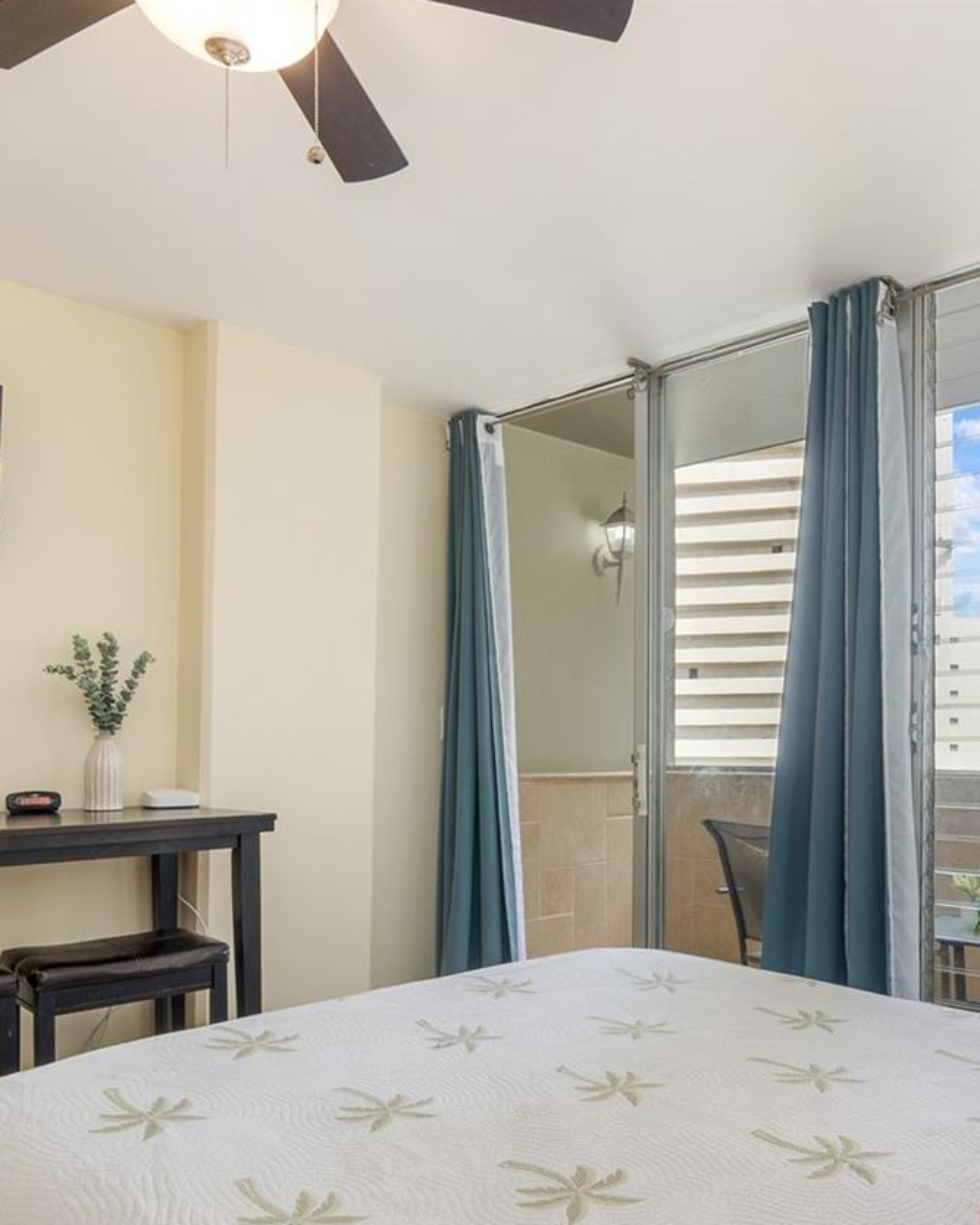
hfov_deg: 52.2
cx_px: 652
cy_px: 774
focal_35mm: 27
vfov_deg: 63.1
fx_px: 979
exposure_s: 1/100
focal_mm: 10
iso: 160
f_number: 8
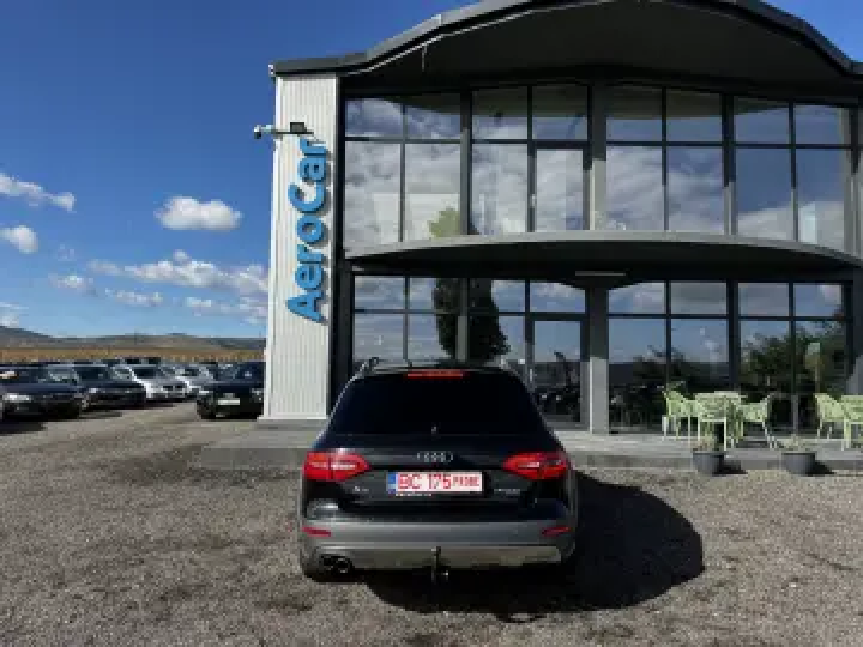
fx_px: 598
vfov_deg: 56.8
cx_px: 432
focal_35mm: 24
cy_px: 324
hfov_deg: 71.6
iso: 80
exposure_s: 1/3597
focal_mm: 6.76
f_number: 1.78
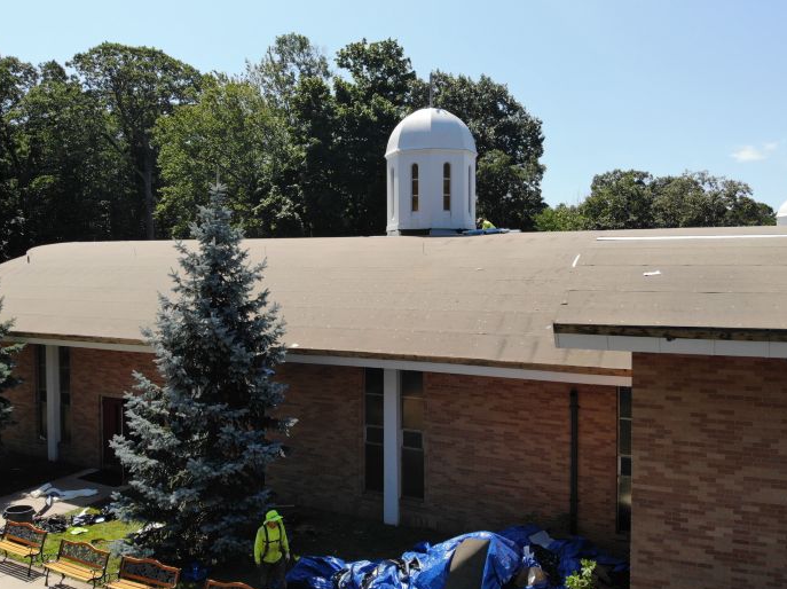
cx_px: 396
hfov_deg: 63.5
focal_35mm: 28
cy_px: 269
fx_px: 636
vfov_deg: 49.6
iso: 109
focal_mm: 4.5
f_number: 2.8
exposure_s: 1/997
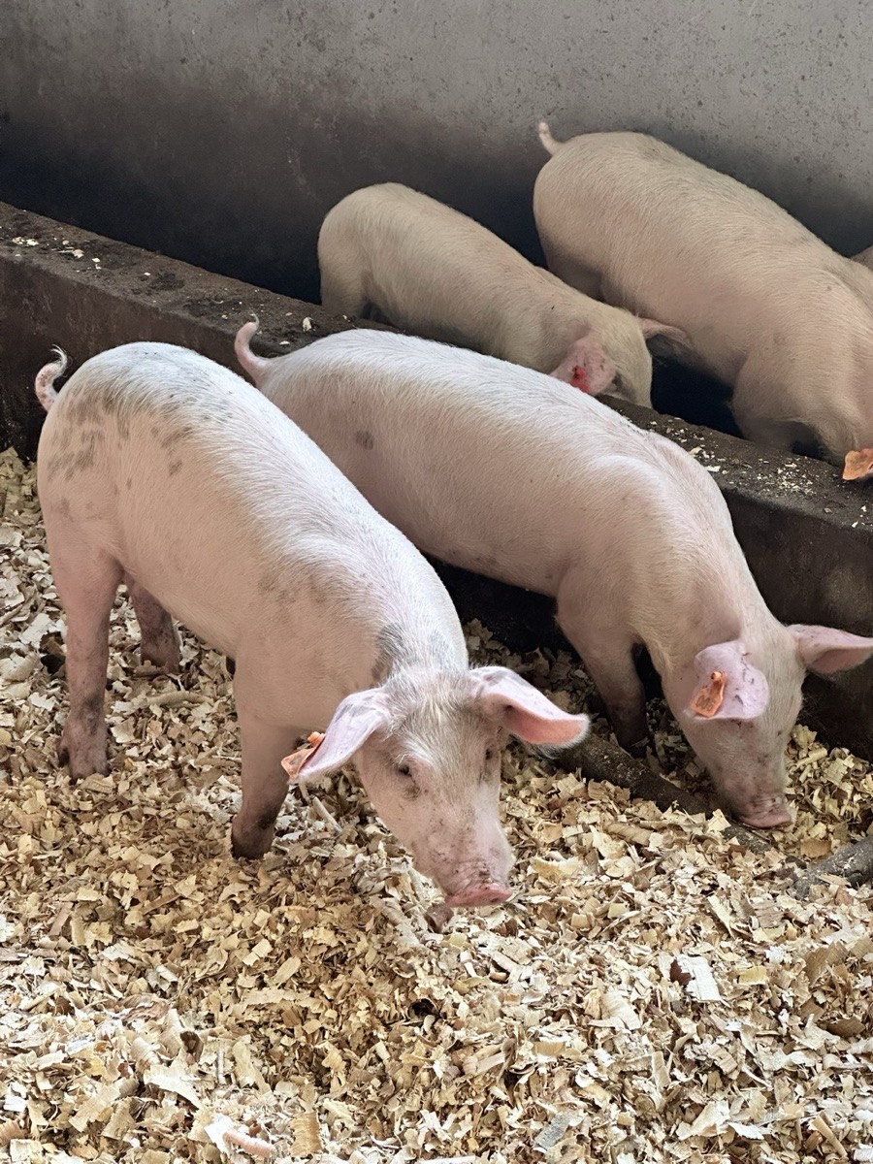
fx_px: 2589
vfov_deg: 25.3
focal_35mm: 77
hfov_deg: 19.1
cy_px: 582
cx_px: 436
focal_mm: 9
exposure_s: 1/60
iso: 320
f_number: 2.8
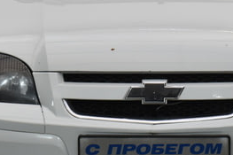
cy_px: 23
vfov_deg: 5.8
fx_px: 1526
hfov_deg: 8.7
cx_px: 162
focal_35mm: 236
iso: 800
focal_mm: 46
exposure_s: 1/50
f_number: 10
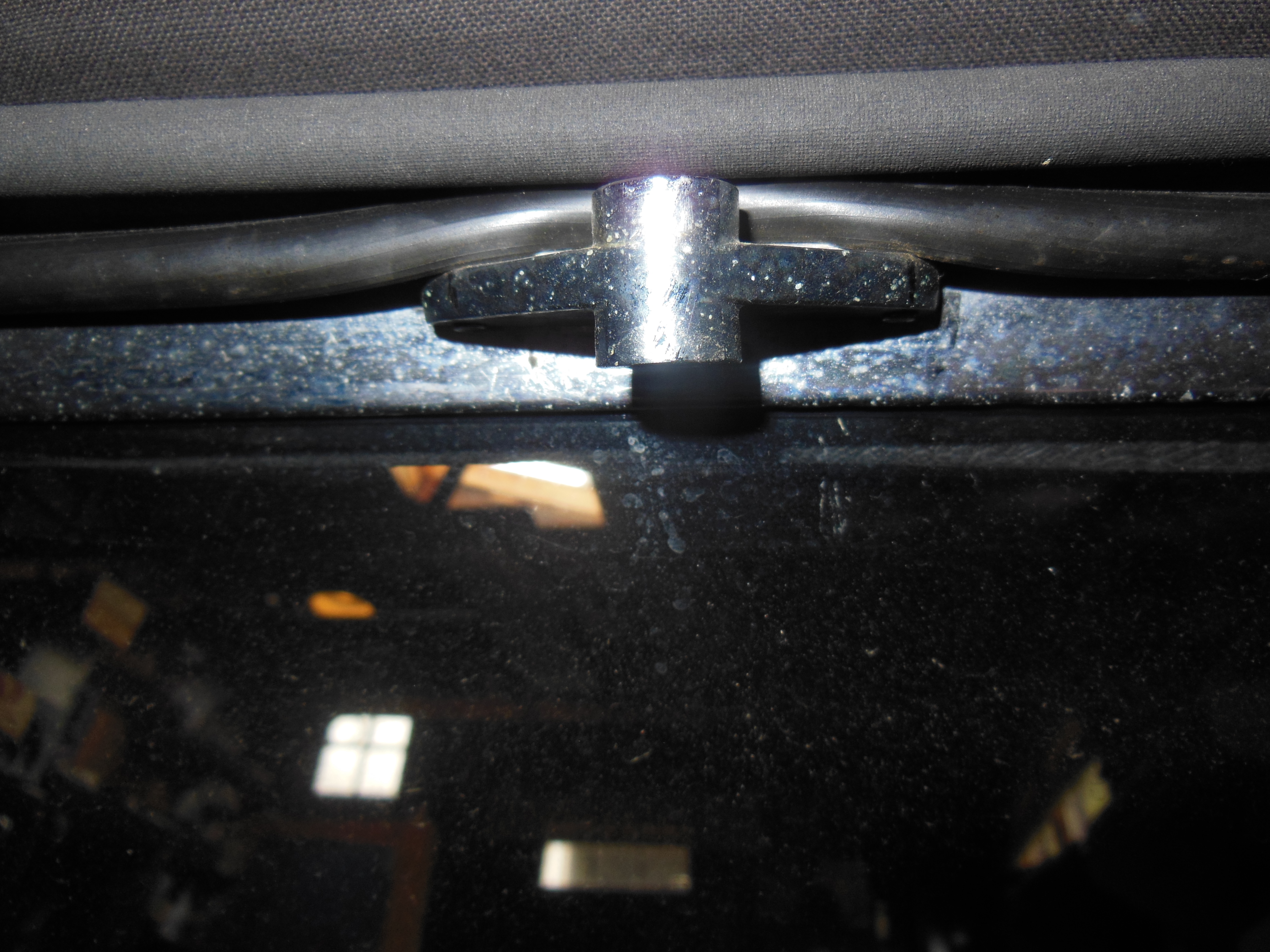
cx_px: 635
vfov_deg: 54.9
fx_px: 917
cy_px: 476
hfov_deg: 69.4
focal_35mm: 25
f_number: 7
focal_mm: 4.5
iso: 125
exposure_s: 1/25
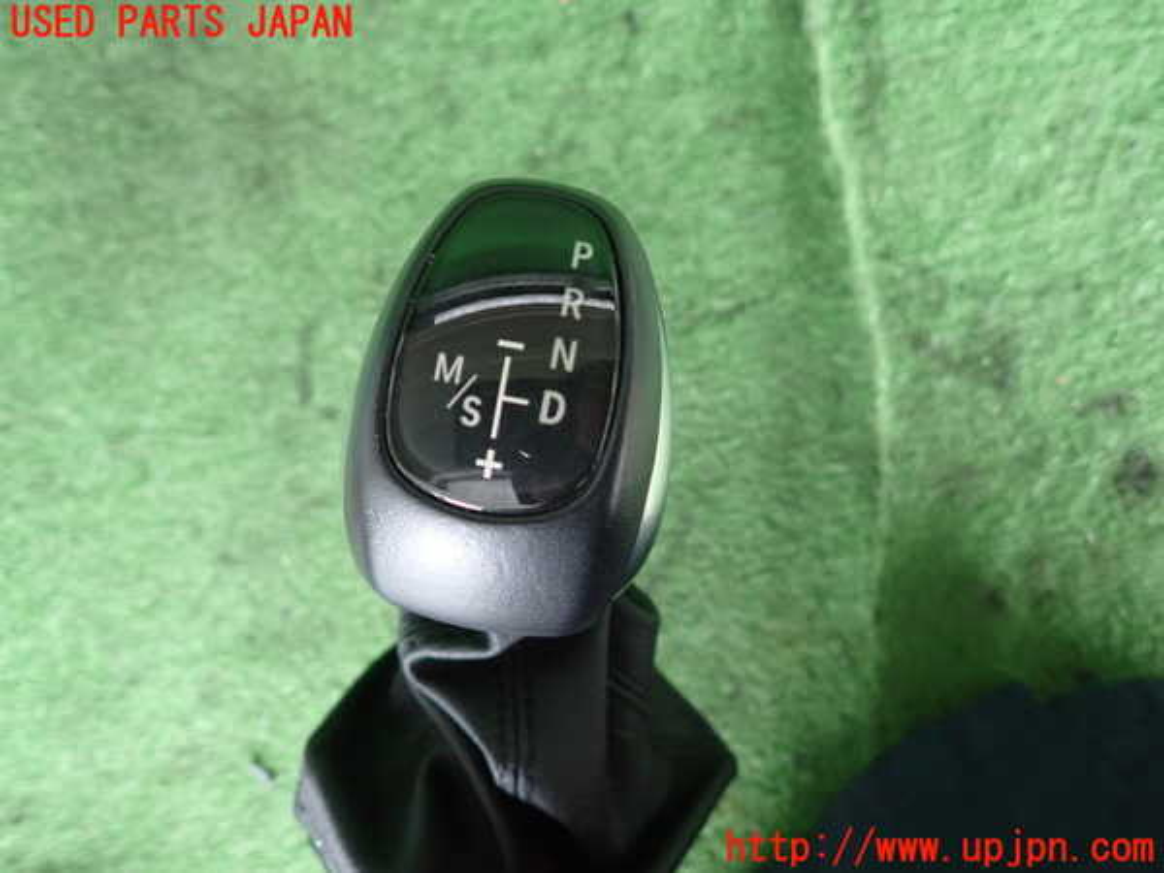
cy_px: 436
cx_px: 582
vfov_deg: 54.9
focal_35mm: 25
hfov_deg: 69.4
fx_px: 841
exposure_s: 1/80
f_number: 2
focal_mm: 4.5
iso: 1000
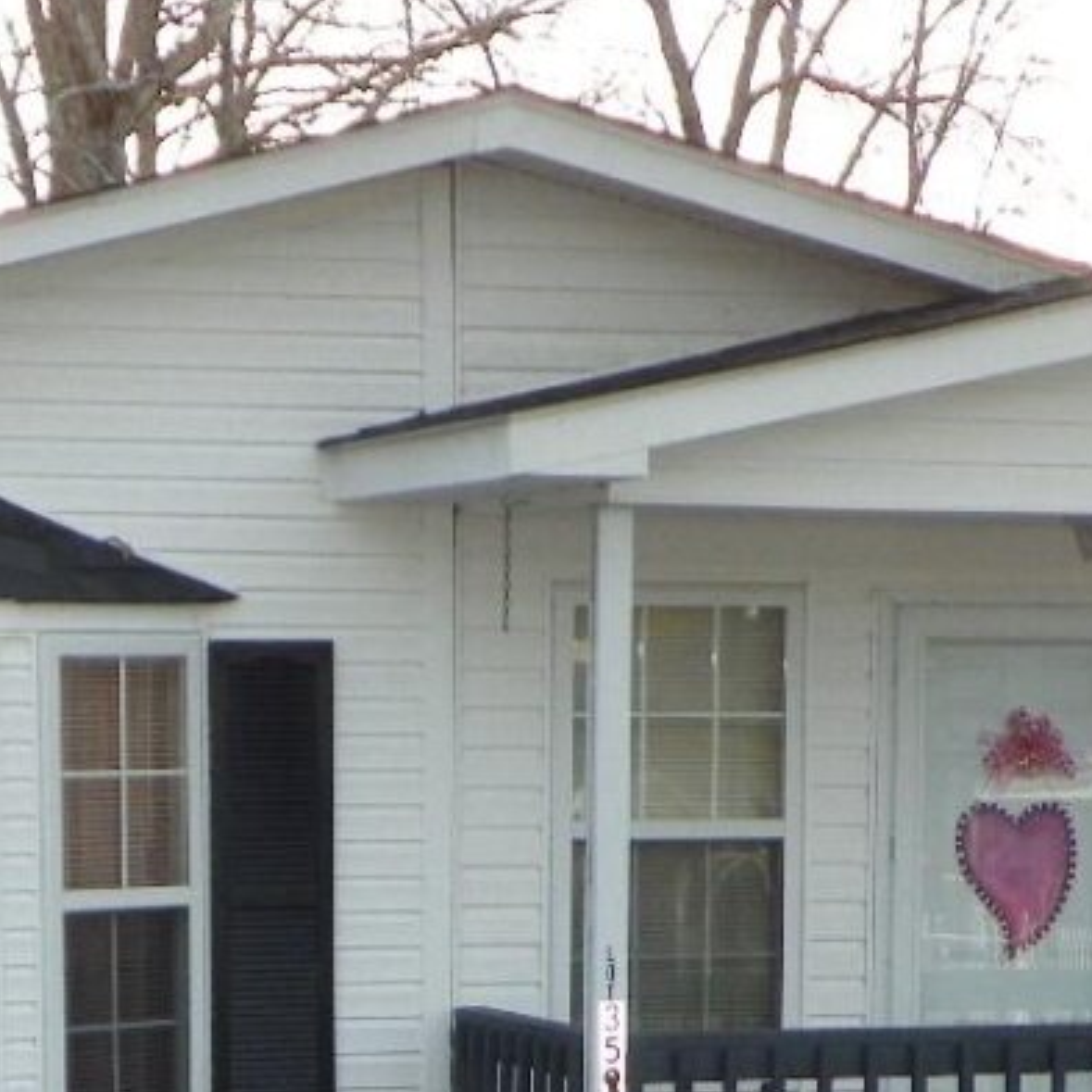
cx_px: 286
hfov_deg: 14.0
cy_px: 1220
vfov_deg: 13.8
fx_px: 4426
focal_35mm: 124
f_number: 3.2
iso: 80
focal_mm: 8.2
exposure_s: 1/160
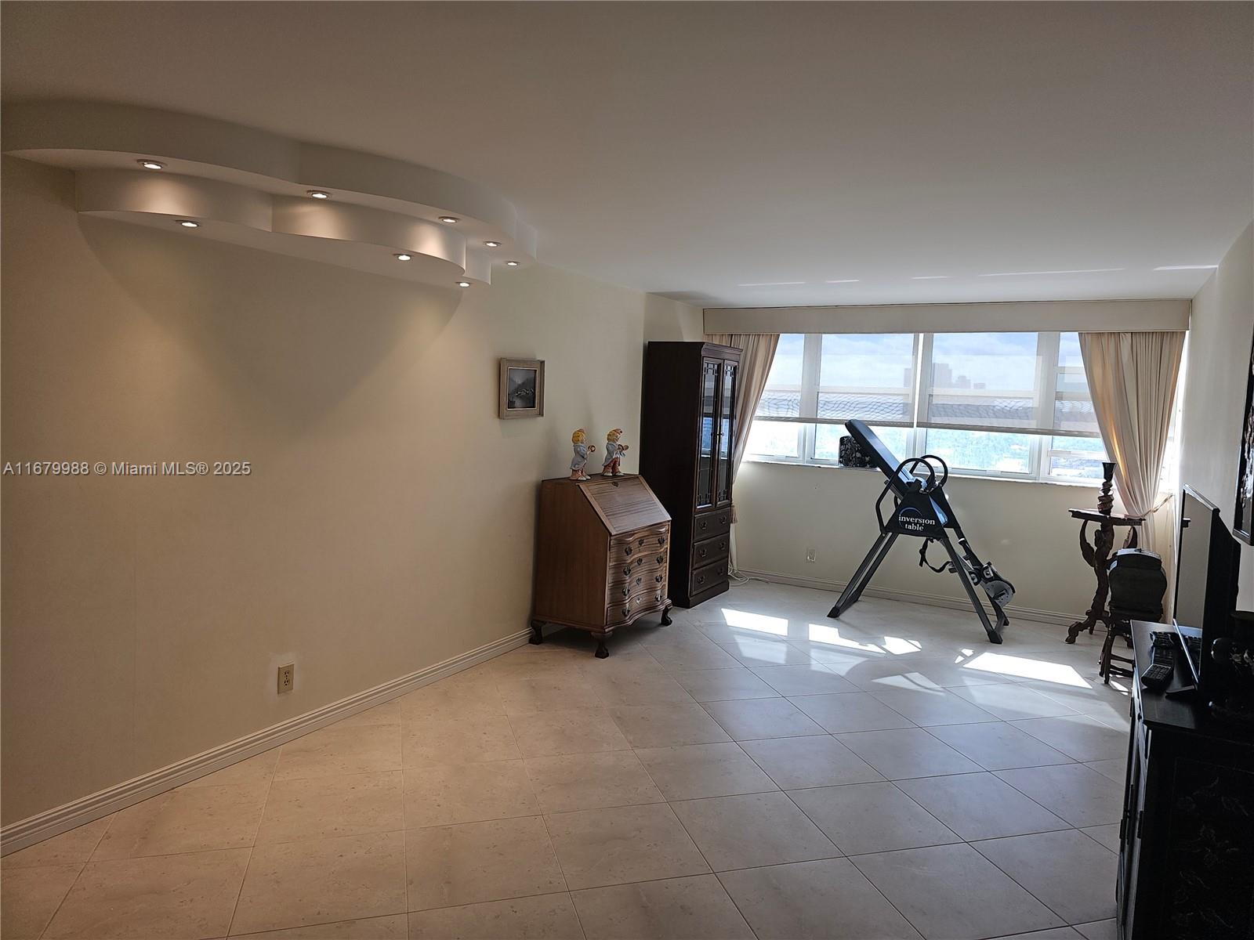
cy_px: 470
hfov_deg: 73.9
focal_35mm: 23
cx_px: 627
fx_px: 833
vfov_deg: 58.9
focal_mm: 6.3
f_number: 1.7
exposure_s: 1/60
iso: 12
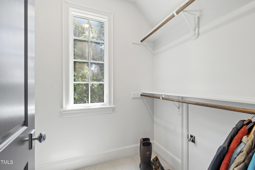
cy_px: 85
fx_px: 106
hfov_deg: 100.4
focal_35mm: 15
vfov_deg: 77.3
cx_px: 128
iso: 100
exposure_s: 1/2.5
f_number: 9
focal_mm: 10
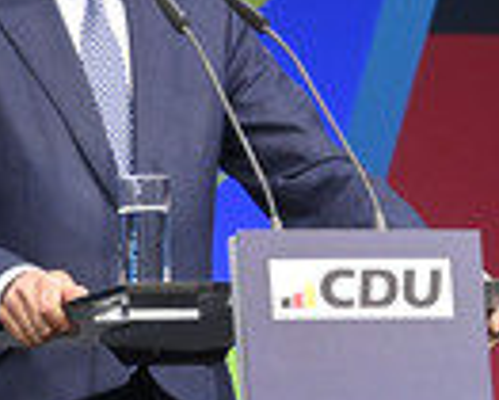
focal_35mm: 772
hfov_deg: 2.5
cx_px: 505
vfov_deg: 2.0
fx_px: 11410
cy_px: 133
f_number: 5.6
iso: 8000
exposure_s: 1/500
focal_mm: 240
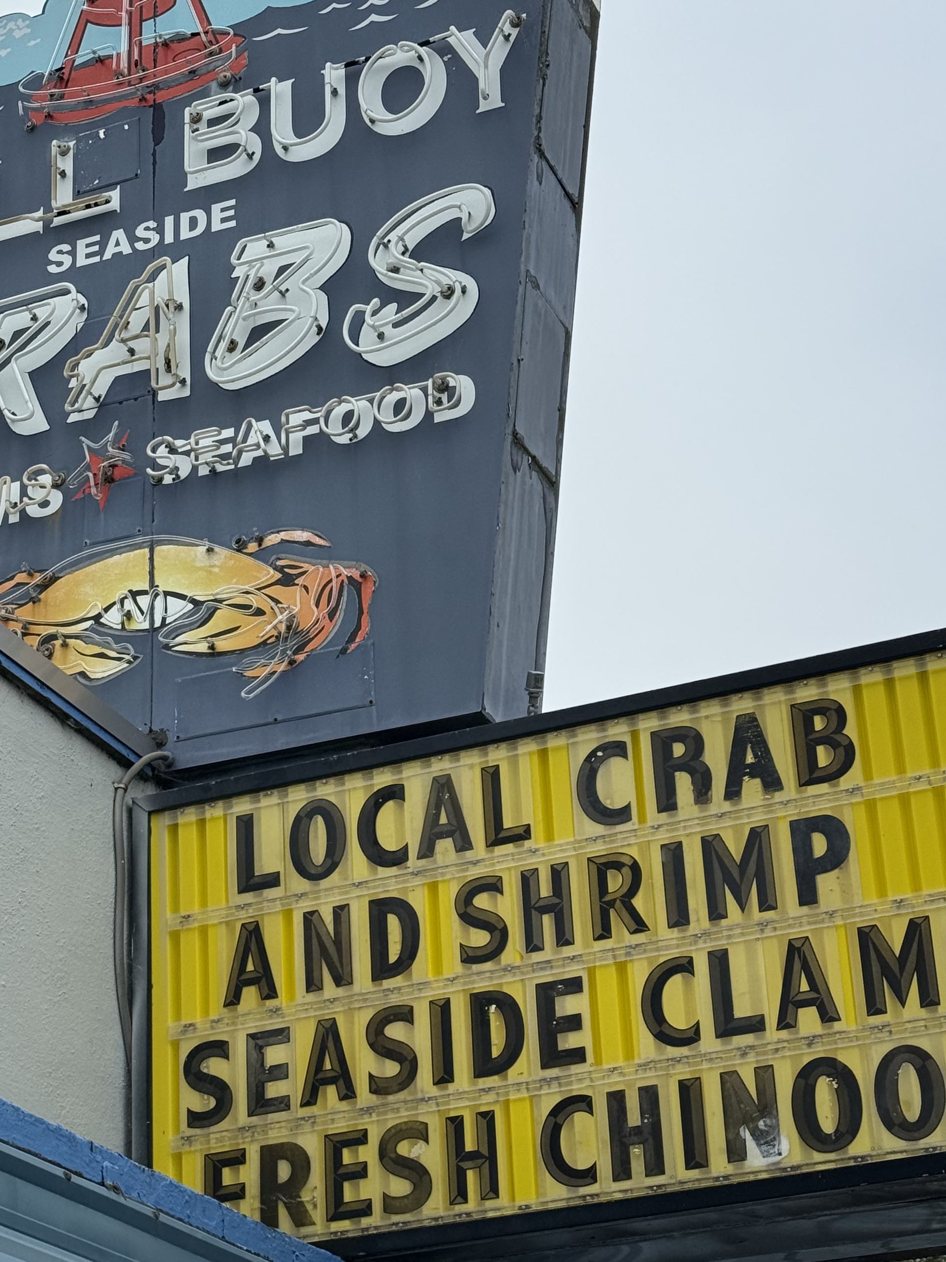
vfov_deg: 25.6
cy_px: 742
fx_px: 2770
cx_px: 439
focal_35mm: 76
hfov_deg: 19.4
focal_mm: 6.76
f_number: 1.78
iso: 64
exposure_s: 1/7874
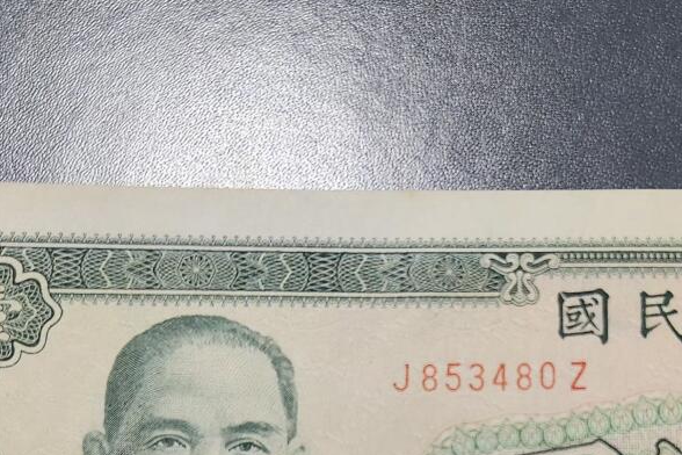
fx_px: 1080
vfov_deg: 22.3
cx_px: 530
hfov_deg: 34.2
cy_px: 512
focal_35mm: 57
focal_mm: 5.4
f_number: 1.8
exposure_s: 1/101
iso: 320
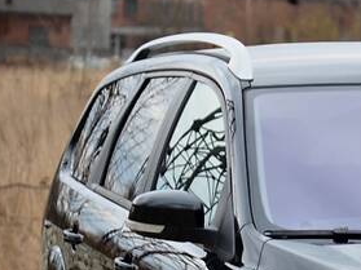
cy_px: 307
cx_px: 443
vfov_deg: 3.7
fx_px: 4222
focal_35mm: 405
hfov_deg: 4.9
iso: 400
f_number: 5.6
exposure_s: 1/100
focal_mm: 98
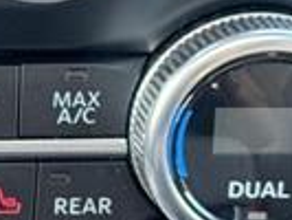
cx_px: -277
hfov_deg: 8.2
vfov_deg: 6.4
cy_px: 119
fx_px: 1950
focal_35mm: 231
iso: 250
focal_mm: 6.76
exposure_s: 1/60
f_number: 1.78
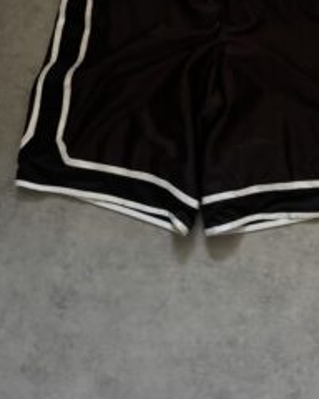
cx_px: 216
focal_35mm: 39
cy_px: 78
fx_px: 460
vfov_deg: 44.5
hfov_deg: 37.8
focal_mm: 6.76
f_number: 1.78
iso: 1250
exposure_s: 1/30
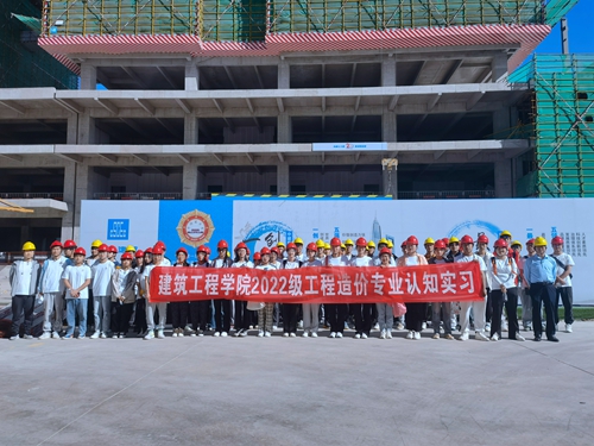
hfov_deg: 65.3
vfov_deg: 51.4
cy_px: 223
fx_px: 463
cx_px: 297
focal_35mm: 27
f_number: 1.9
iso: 50
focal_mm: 6.67
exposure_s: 1/5882
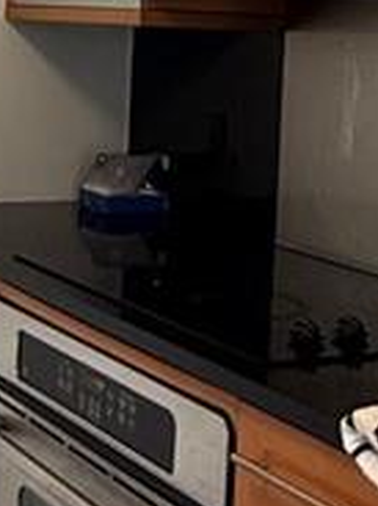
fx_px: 1341
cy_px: 55
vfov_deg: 20.9
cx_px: -36
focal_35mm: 92
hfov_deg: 15.6
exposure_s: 1/60
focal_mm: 2.22
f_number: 2.2
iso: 200
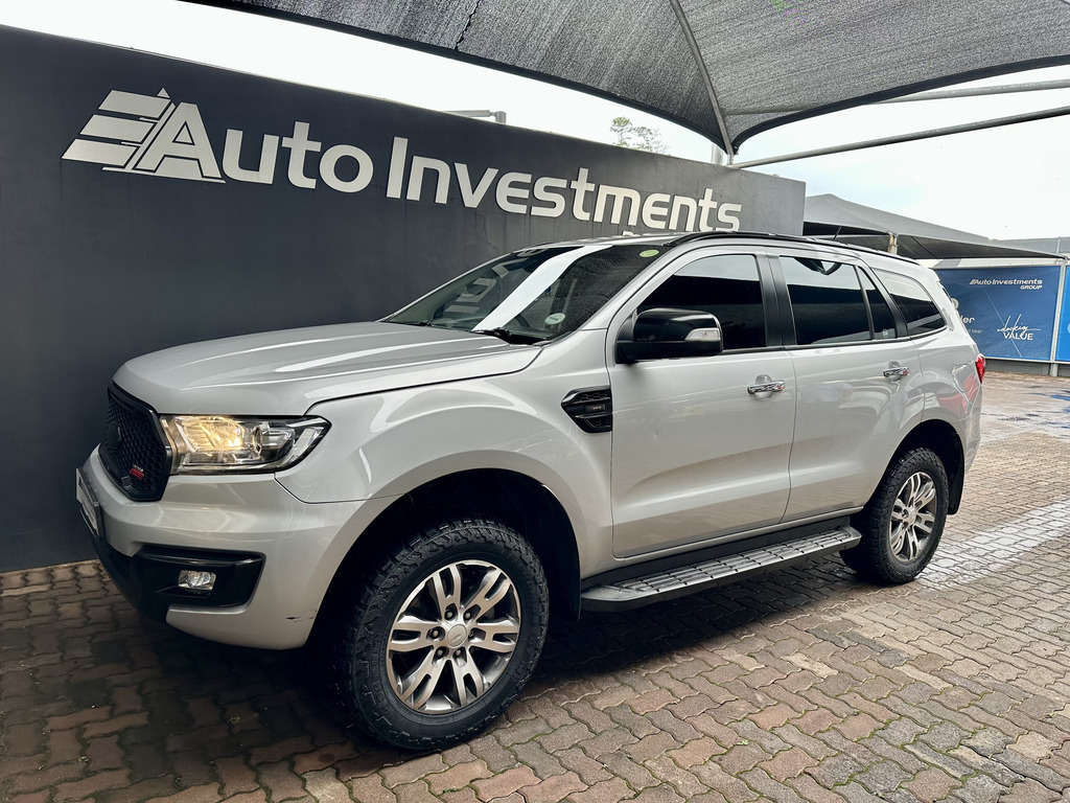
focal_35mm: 24
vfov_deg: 56.8
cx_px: 535
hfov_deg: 71.6
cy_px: 402
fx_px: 742
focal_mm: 6.86
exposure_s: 1/121
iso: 80
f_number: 1.78
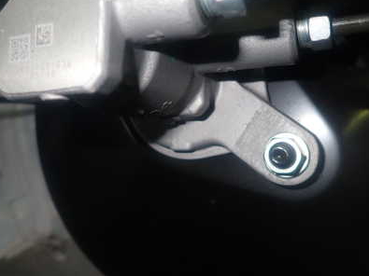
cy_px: 101
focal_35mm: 38
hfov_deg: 49.0
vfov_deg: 37.4
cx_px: 176
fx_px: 405
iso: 200
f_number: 5.6
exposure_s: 1/30
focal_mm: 4.5
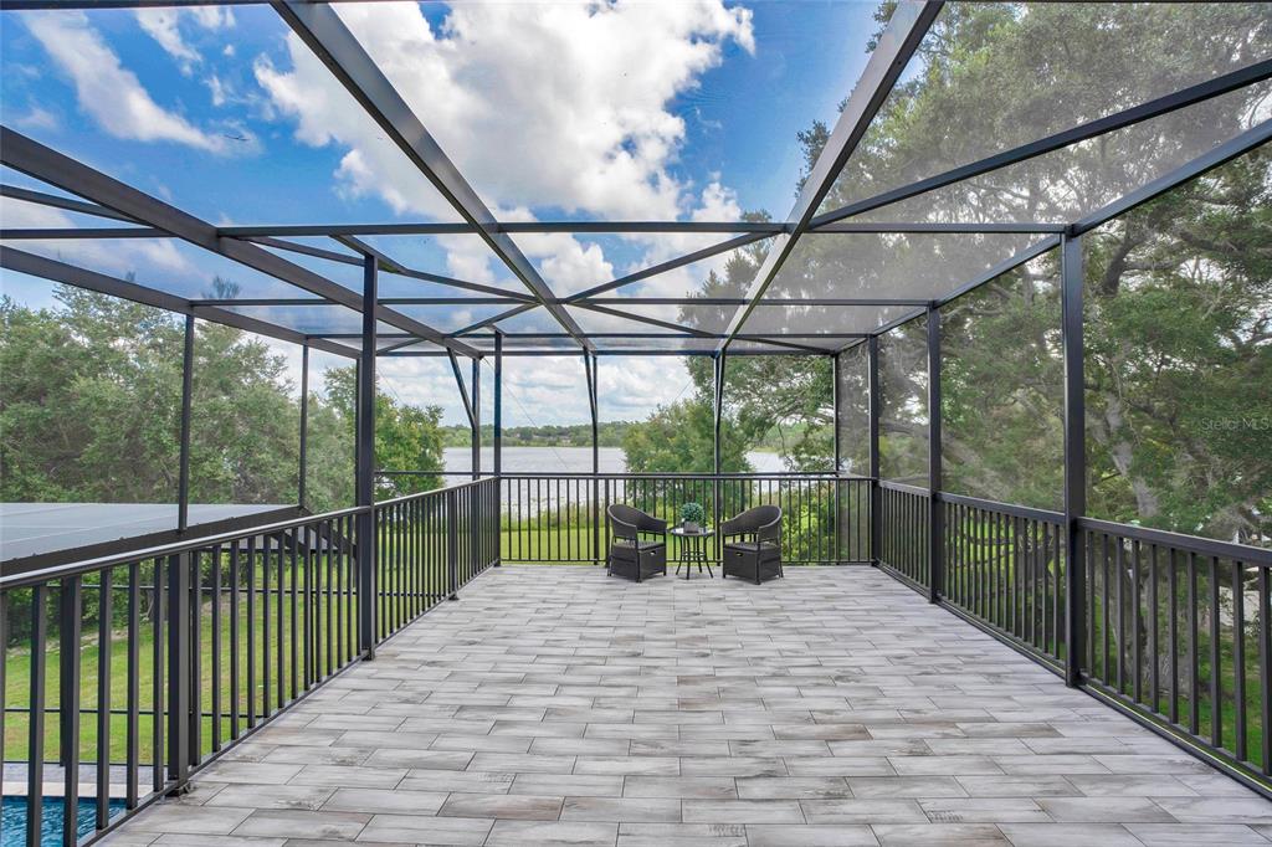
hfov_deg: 96.8
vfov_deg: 73.7
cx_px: 636
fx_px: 565
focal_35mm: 16
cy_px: 424
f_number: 6.3
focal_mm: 16
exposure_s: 1/160
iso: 100
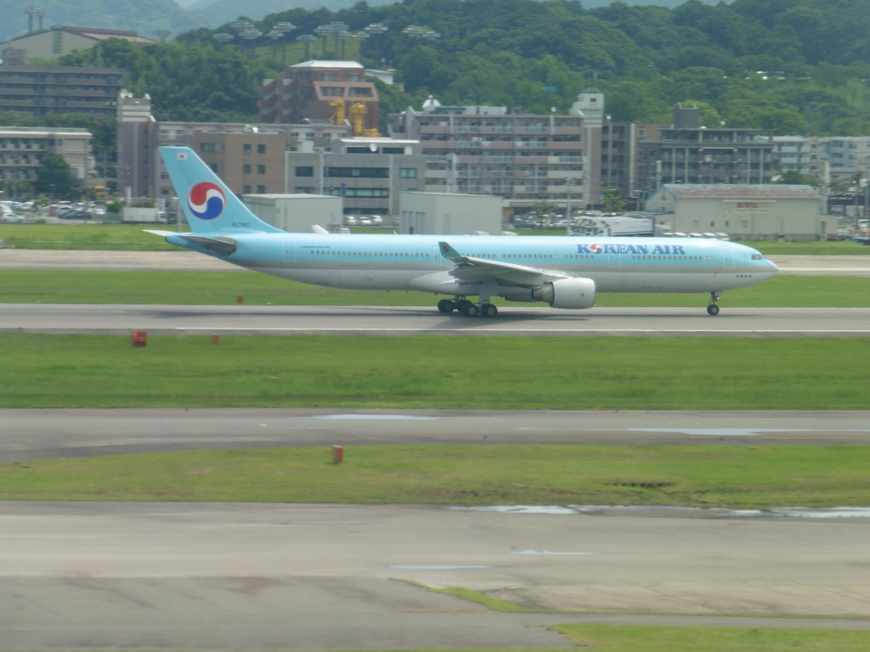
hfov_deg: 9.2
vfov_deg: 6.9
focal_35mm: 214
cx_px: 435
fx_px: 5378
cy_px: 326
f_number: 6.3
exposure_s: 1/200
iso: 100
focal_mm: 38.2
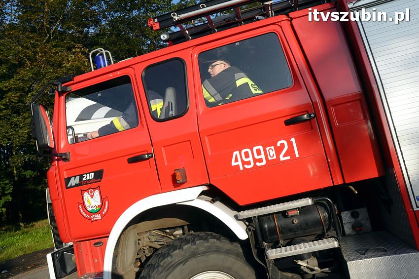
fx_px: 314
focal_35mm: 27
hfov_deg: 67.4
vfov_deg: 47.8
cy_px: 140
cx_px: 210
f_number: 13
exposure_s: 1/640
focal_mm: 18
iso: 800
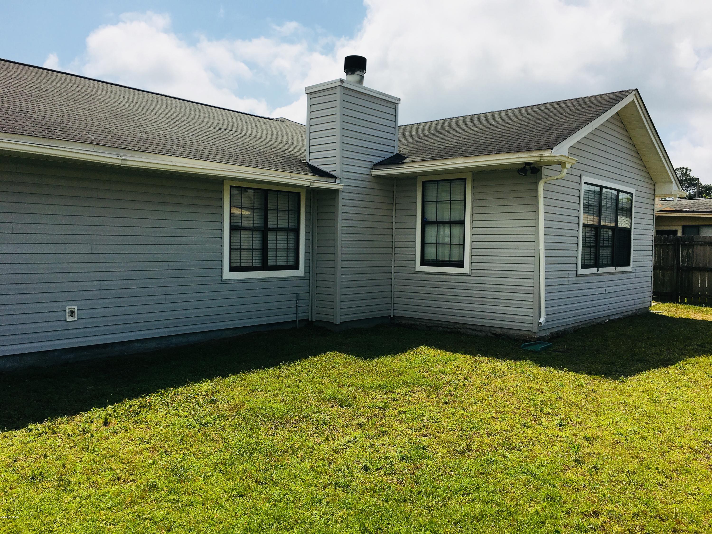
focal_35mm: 29
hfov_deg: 61.7
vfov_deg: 48.2
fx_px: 596
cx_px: 356
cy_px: 267
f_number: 2.2
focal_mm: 4.15
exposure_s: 1/2564
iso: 25
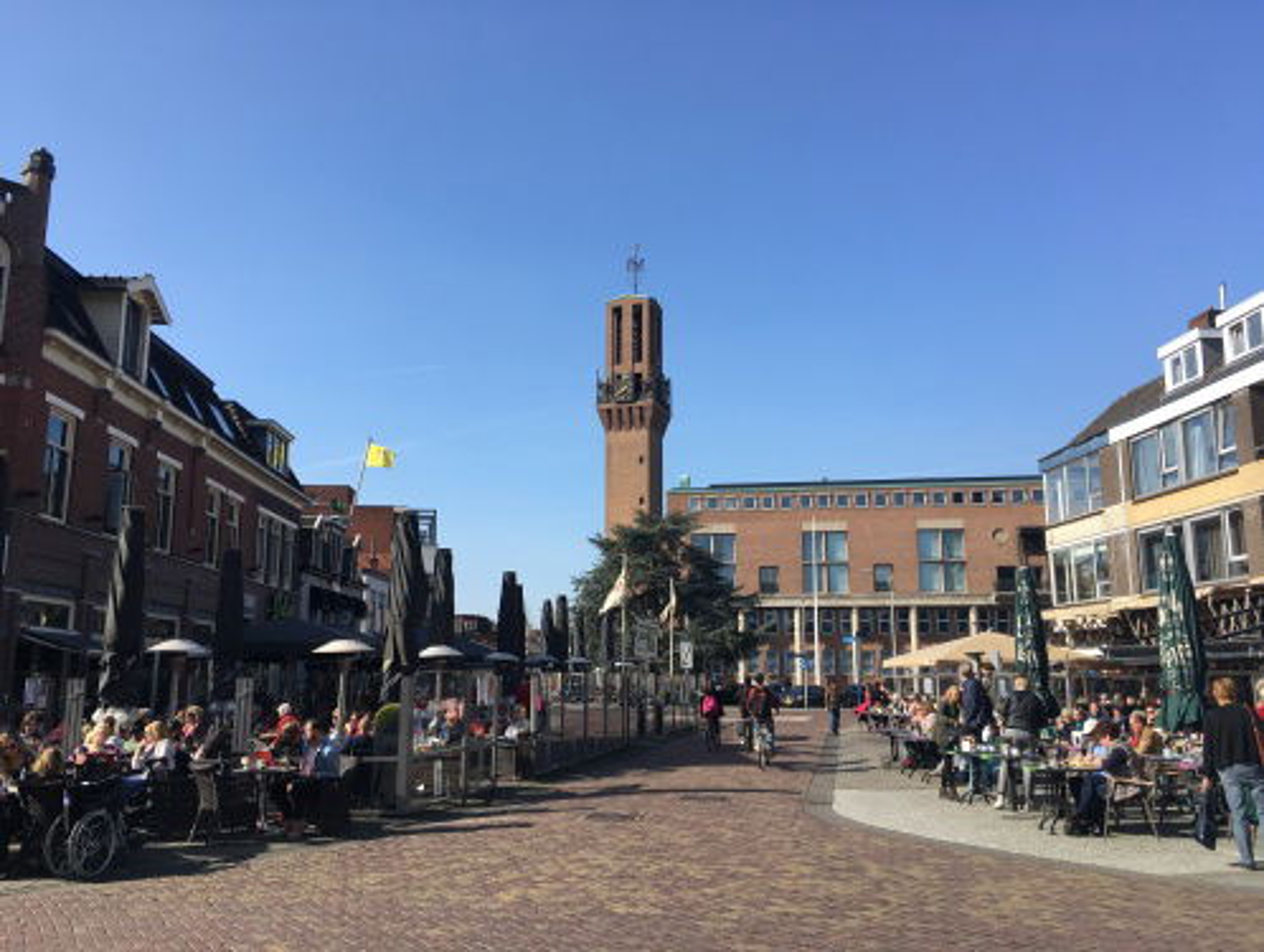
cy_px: 476
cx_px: 632
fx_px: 1060
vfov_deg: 48.3
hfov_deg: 61.6
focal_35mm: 29
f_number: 2.2
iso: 25
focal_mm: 4.15
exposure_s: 1/1115
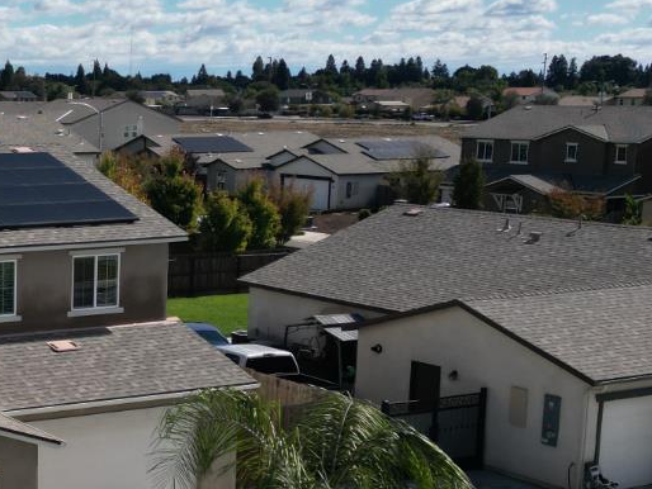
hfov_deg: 25.1
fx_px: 1319
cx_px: -121
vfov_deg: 21.0
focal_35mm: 70
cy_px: 310
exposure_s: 1/180
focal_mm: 6.72
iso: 120
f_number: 1.7
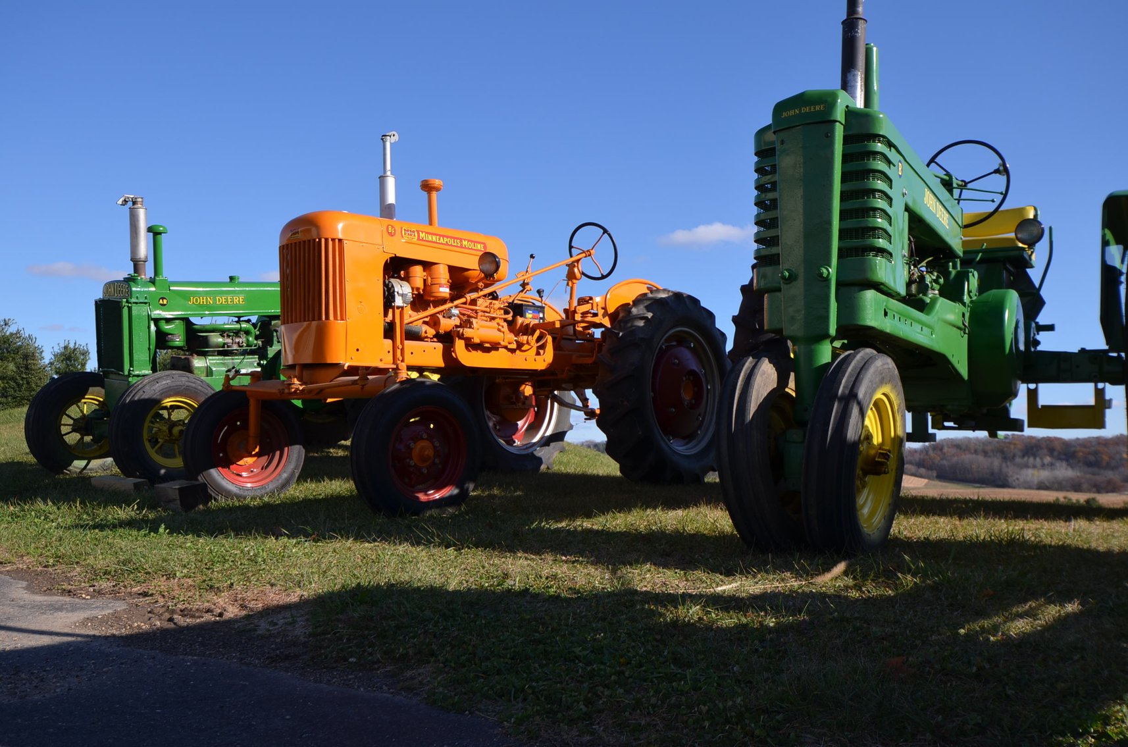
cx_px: 564
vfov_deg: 39.8
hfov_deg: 57.3
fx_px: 1032
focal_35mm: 33
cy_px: 374
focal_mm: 22
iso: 140
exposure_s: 1/250
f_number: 8
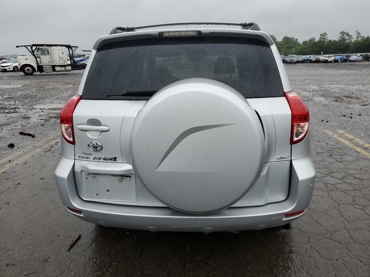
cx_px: 185
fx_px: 278
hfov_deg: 67.3
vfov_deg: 53.1
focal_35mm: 26
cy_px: 138
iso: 50
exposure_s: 1/227
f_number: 1.5
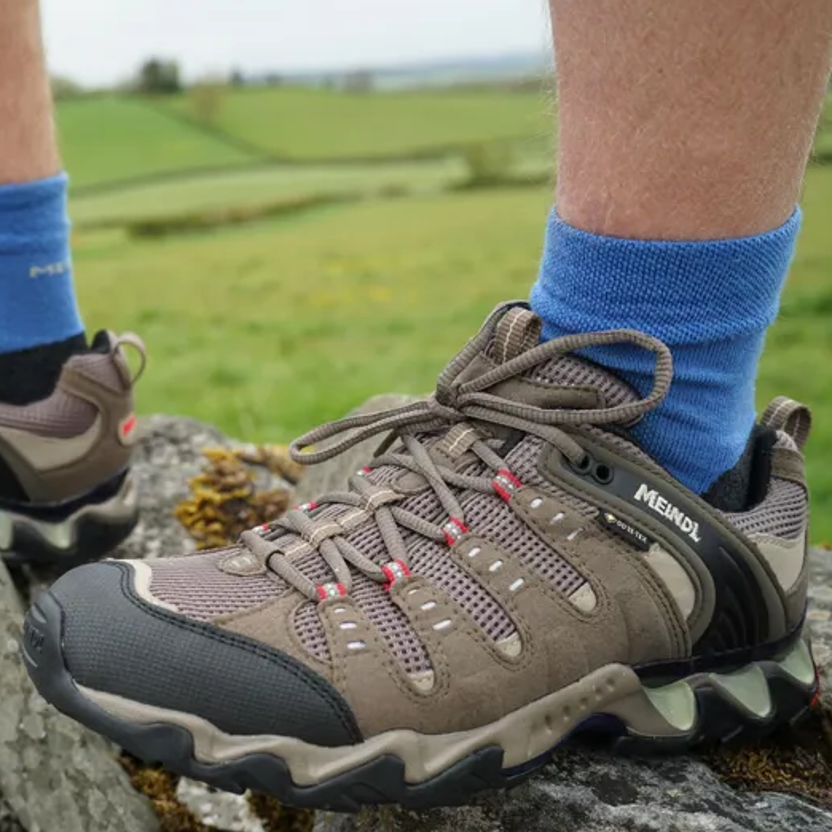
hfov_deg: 38.2
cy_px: 409
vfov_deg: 39.2
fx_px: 1169
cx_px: 207
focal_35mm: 43
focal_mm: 33
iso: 100
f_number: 5.6
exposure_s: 1/125
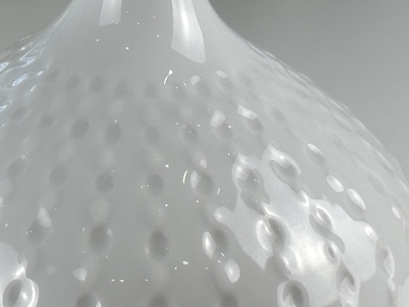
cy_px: 83
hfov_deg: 13.0
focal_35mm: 151
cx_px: 75
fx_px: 1784
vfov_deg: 9.8
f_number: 1.78
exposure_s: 1/373
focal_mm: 6.86
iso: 64
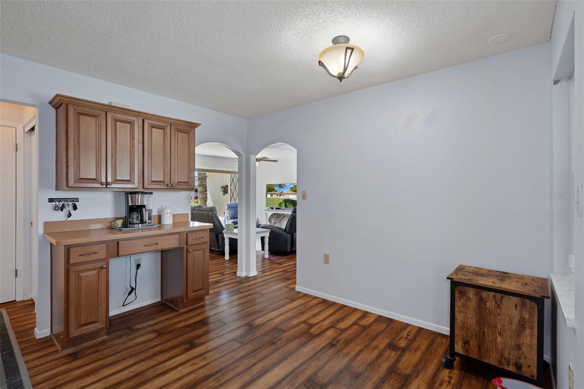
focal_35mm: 16
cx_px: 292
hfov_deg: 96.7
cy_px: 194
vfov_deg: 73.7
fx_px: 259
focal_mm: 16
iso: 400
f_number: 8
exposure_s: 1.3
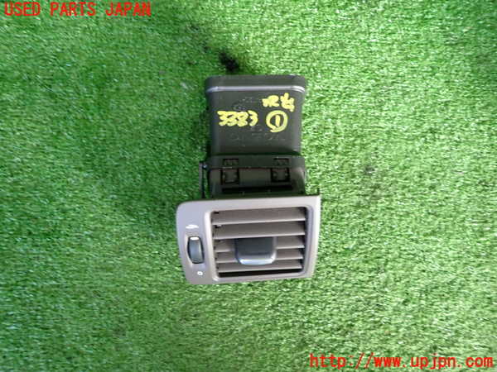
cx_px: 248
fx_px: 359
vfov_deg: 54.9
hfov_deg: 69.4
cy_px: 186
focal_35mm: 25
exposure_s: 1/40
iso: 200
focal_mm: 4.5
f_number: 2
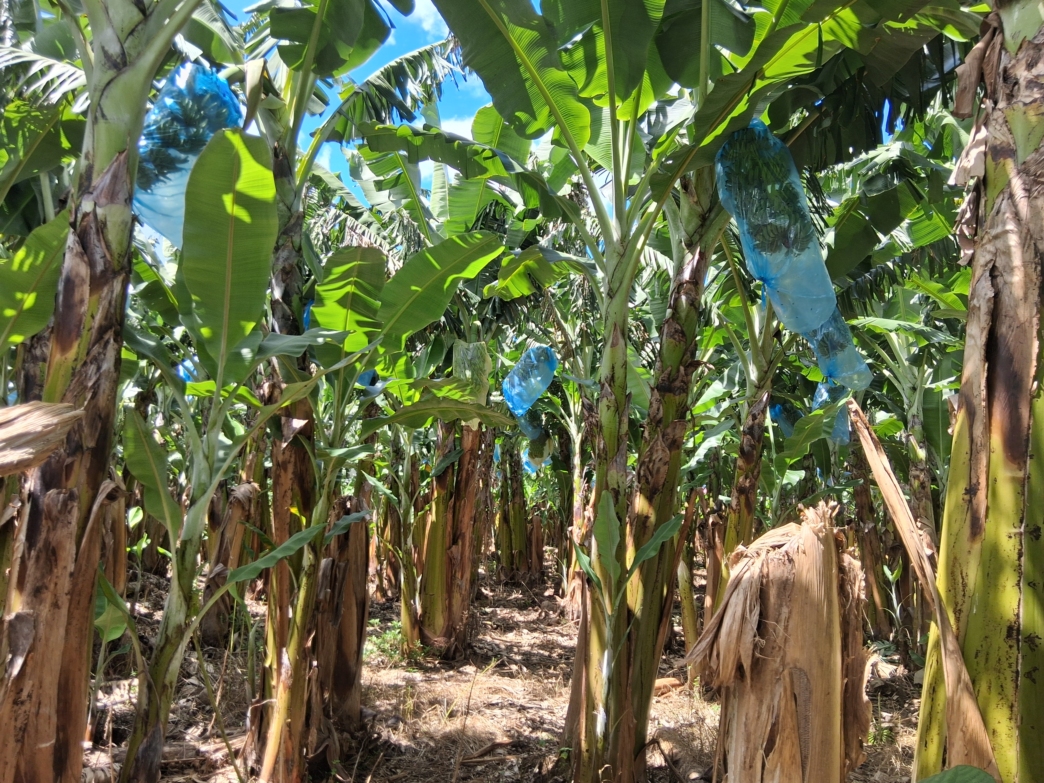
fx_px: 784
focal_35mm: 26
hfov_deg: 67.3
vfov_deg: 53.1
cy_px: 392
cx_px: 522
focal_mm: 3.98
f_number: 1.8
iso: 25
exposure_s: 1/186
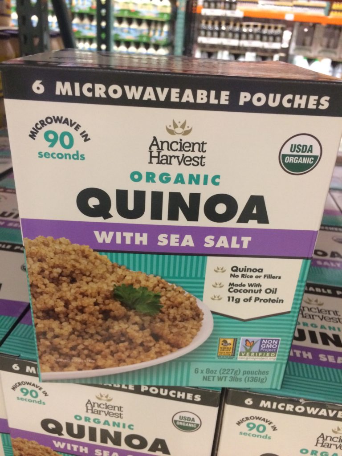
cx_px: 171
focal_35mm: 29
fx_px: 382
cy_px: 228
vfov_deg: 61.7
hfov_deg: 48.2
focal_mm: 4.15
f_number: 2.2
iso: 250
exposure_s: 1/30
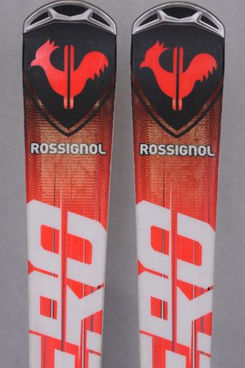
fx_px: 1611
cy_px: 184
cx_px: 122
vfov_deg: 13.1
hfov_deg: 8.7
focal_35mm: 158
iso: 3200
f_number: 16
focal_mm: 105
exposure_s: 1/125
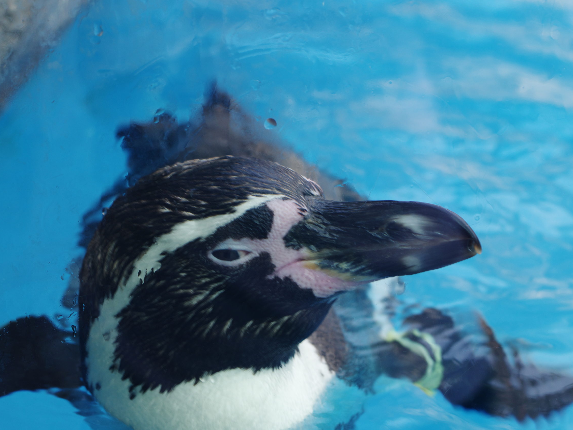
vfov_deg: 21.0
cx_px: 255
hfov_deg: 27.8
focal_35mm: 70
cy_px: 213
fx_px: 1159
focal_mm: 43
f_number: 6.3
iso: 200
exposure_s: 1/100
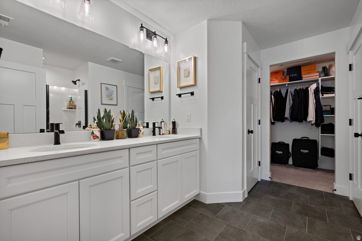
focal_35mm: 16
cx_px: 181
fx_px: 156
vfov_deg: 75.5
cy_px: 120
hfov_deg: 98.5
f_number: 8
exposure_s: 1/4
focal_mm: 15.5
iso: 500
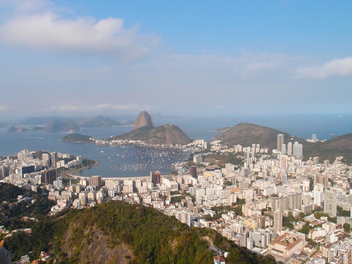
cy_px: 132
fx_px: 285
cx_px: 176
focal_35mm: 28
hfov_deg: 63.4
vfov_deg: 49.7
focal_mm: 6
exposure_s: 1/500
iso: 320
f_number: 3.2
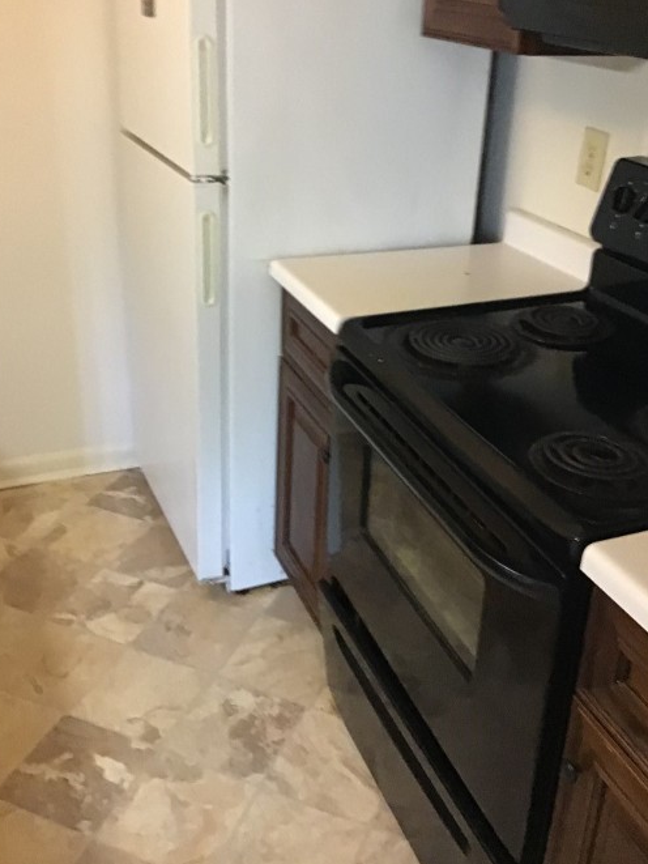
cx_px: 357
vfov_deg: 51.2
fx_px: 898
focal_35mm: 36
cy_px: 371
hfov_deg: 39.6
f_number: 2.4
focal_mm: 3.3
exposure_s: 1/15
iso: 250
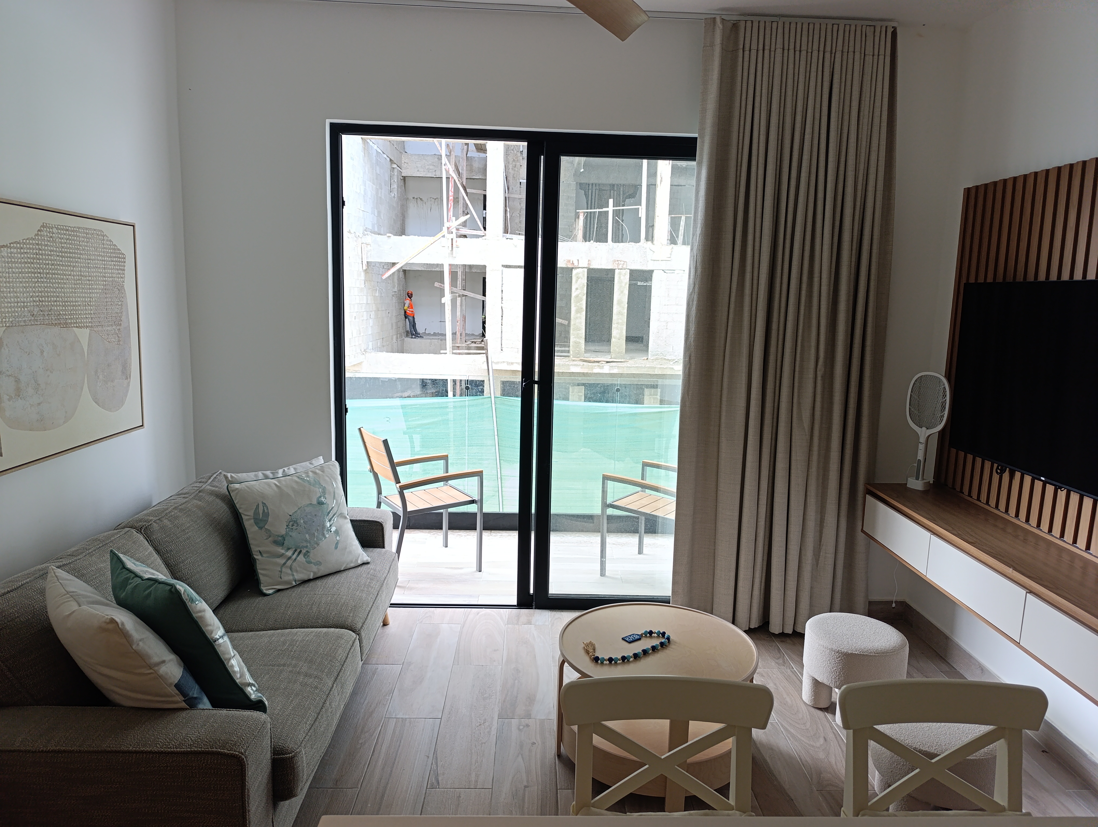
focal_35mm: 23
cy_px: 414
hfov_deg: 73.8
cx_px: 549
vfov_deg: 59.0
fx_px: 731
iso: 320
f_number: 1.6
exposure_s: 1/100
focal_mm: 6.14
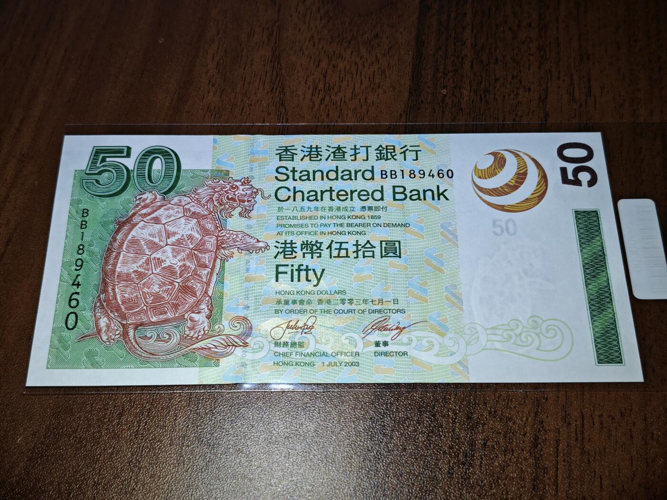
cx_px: 334
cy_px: 250
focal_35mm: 50
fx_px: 963
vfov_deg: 29.1
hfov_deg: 38.2
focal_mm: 5.85
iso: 100
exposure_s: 1/100
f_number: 1.63
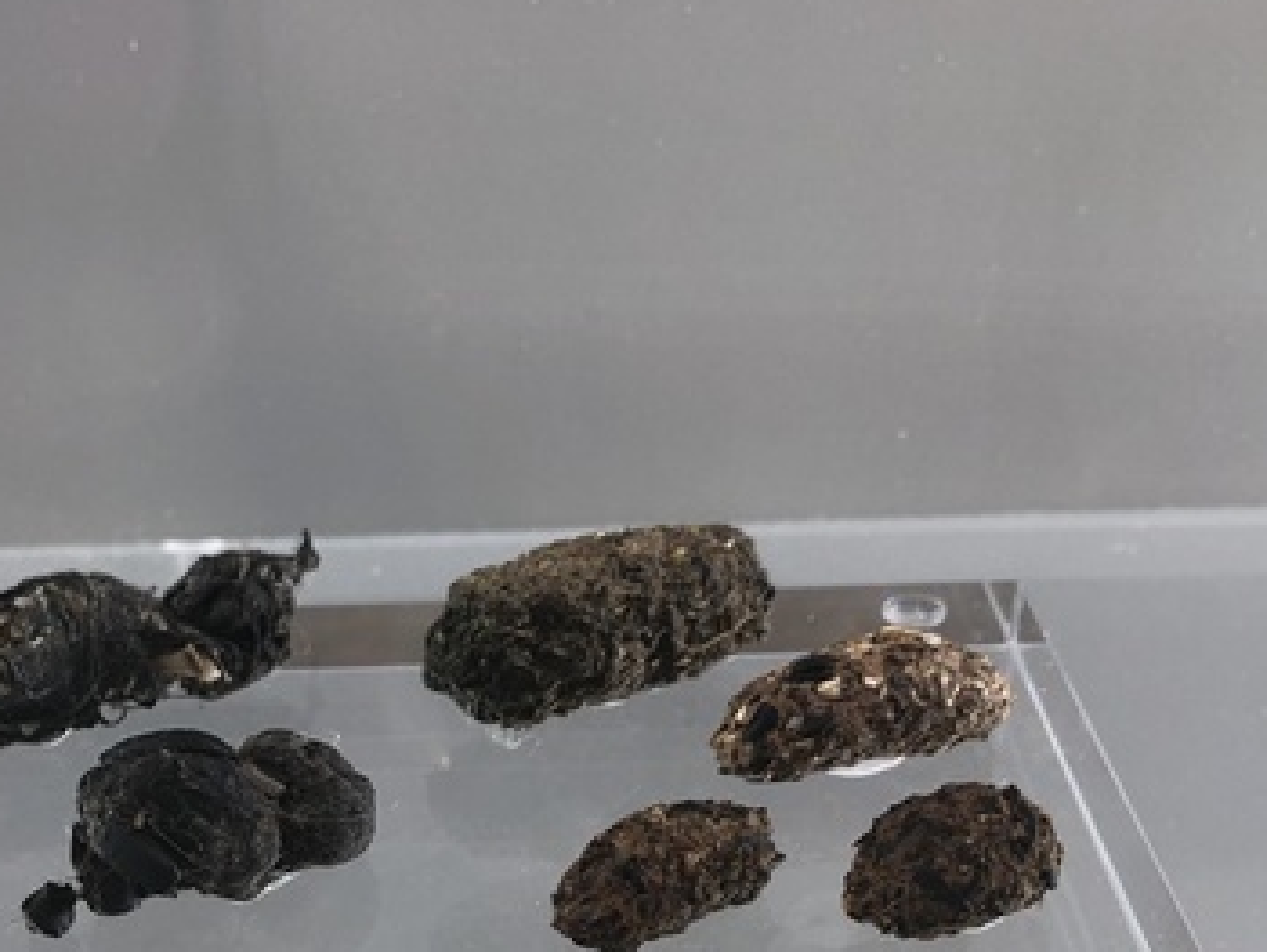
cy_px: 1032
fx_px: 2344
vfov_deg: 21.8
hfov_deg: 29.9
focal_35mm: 64
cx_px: 373
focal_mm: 4
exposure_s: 1/100
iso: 32
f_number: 1.8
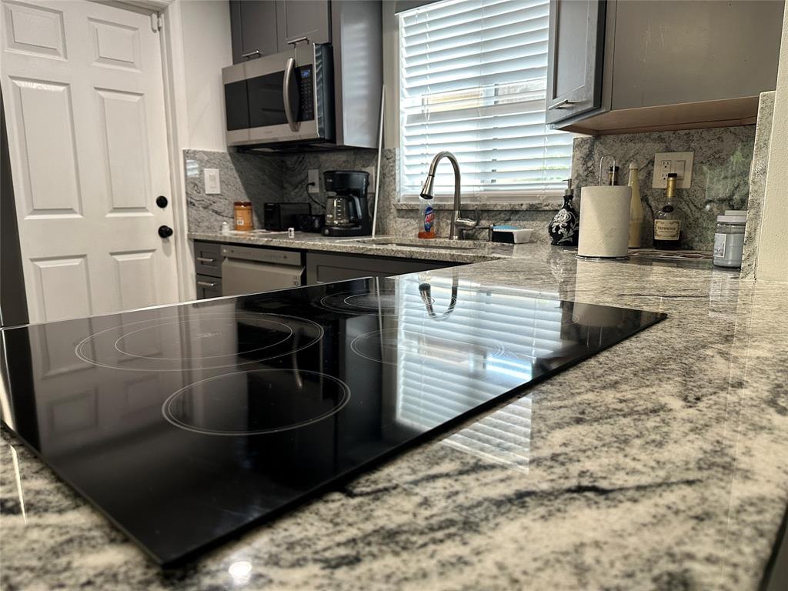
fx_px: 546
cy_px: 296
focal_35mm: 24
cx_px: 394
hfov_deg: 71.6
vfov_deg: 56.8
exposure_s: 1/60
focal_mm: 6.86
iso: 250
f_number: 1.78
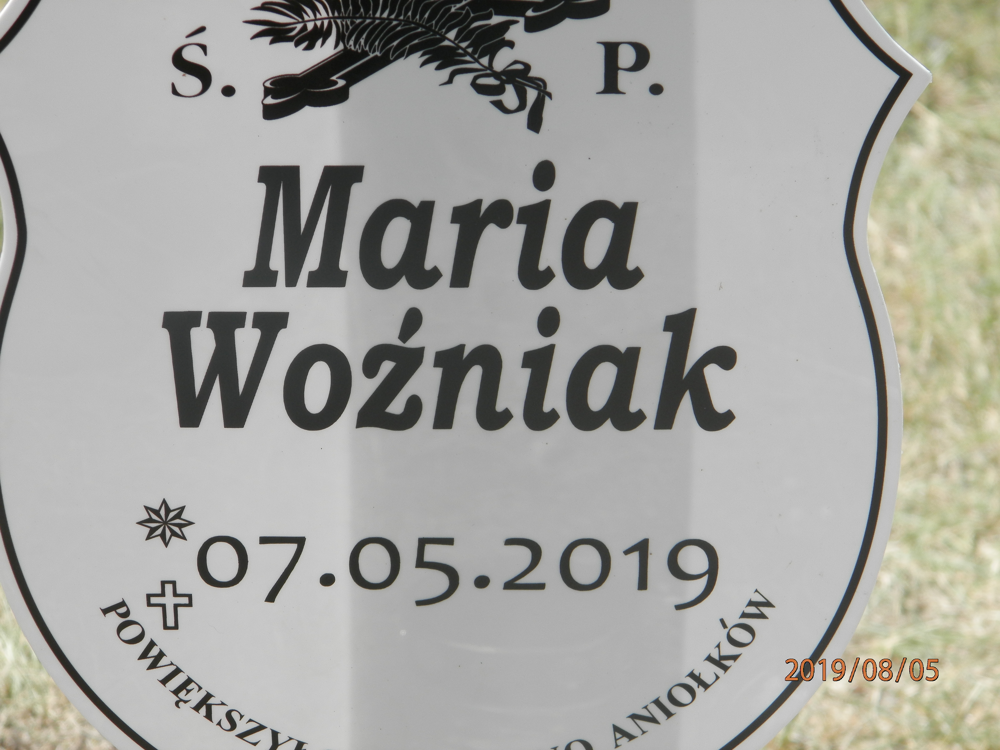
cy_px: 375
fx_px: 3813
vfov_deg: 11.2
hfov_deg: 14.9
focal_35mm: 132
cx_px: 500
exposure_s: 1/250
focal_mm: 23.6
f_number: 4.7
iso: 80
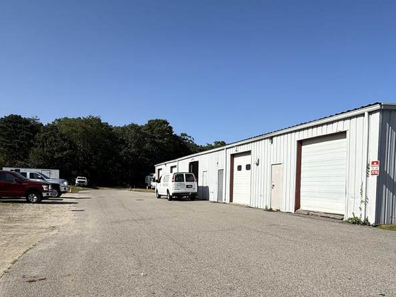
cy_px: 203
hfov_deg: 59.5
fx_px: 343
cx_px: 235
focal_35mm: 30
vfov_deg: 45.9
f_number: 2.2
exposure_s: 1/3891
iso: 50
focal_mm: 2.22
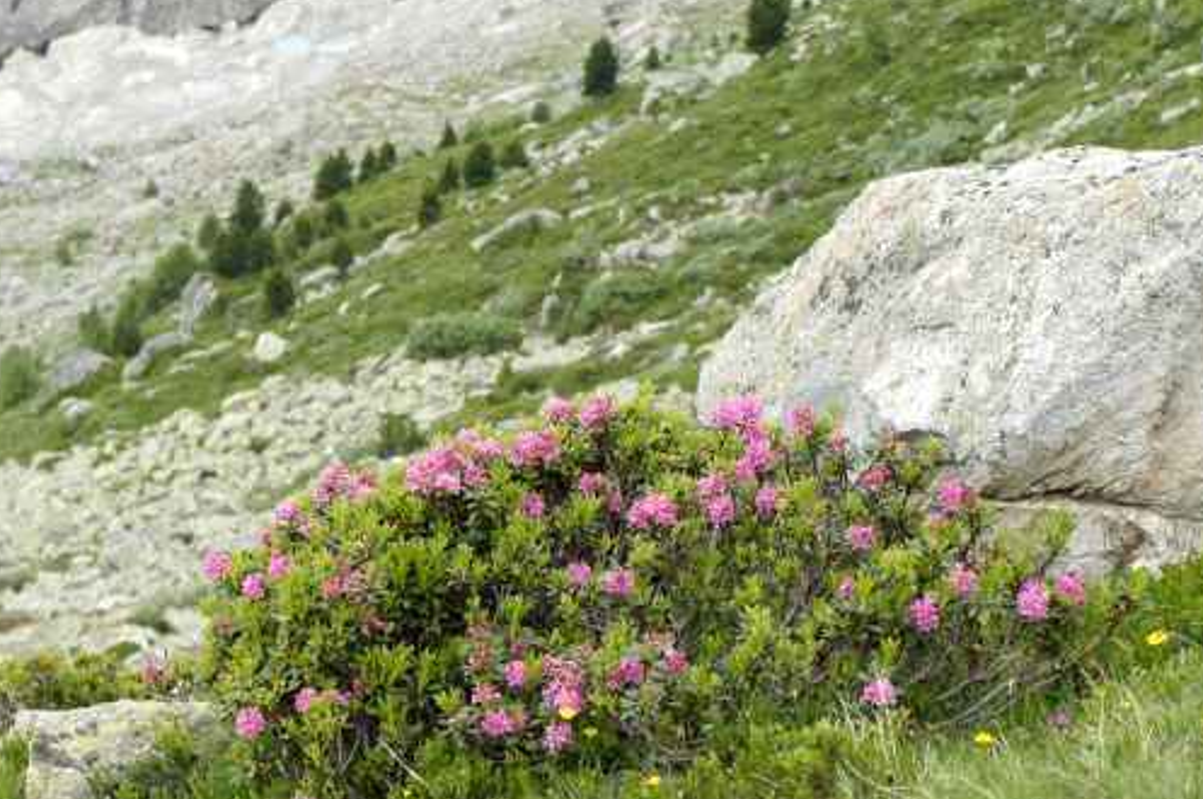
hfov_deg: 15.5
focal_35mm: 133
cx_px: 658
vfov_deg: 10.3
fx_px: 4432
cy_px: 552
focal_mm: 55
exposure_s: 1/160
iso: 200
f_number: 7.1
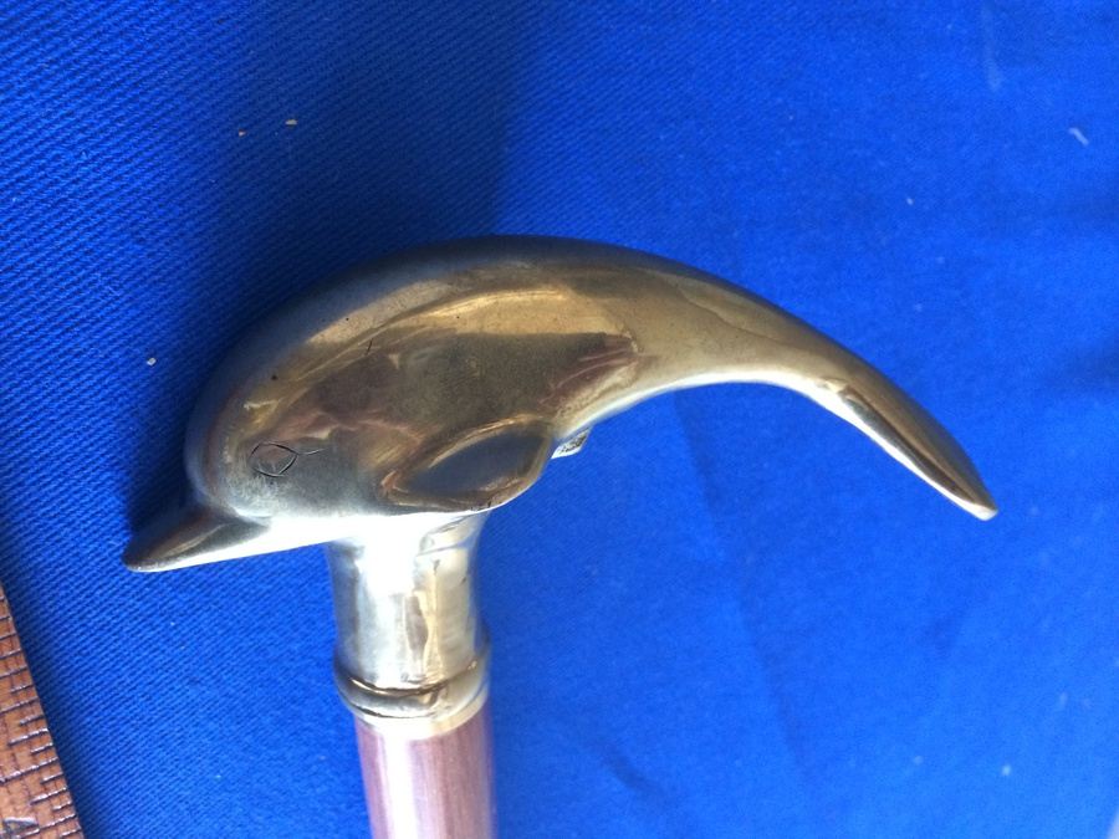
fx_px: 970
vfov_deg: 46.8
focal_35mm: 30
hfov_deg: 60.0
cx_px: 560
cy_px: 420
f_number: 2.2
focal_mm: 4.12
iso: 320
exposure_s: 1/30
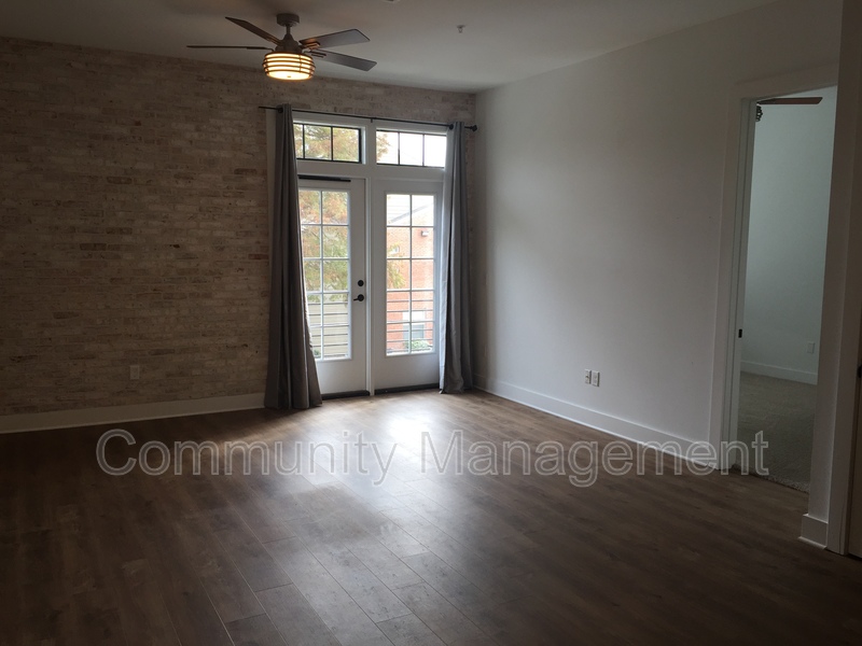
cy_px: 323
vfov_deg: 48.2
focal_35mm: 29
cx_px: 431
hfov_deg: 61.7
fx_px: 722
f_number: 2.2
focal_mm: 4.15
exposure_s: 1/120
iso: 40
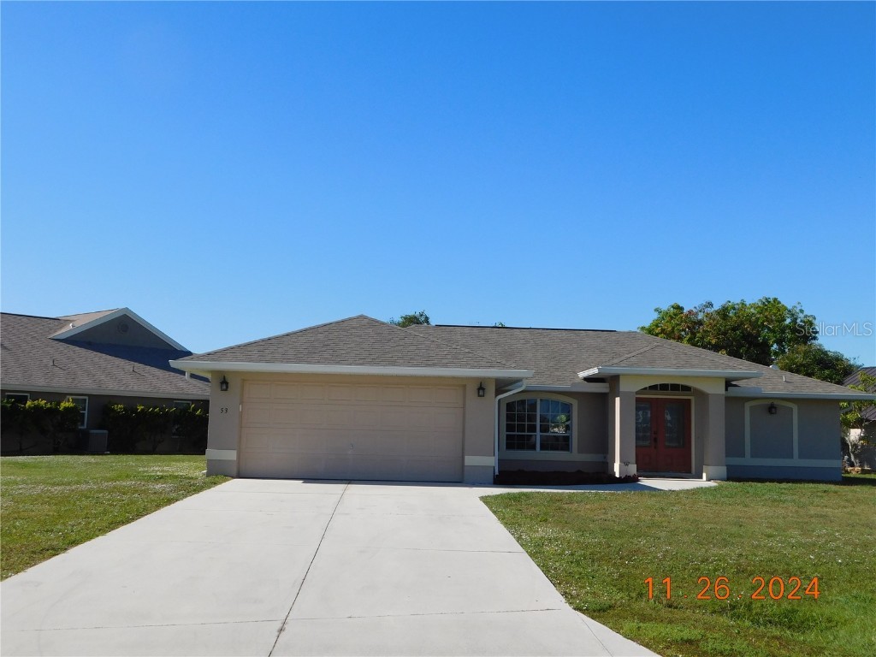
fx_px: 911
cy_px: 328
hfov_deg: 51.4
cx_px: 438
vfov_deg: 39.7
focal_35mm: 36
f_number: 7
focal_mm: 6.3
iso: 125
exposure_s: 1/500
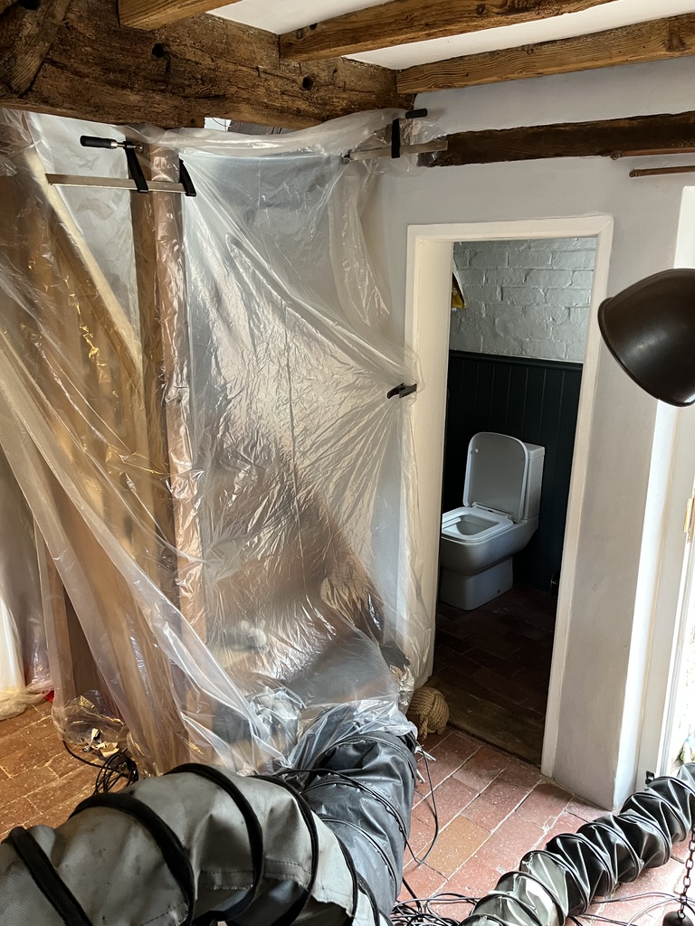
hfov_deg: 53.1
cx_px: 348
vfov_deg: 67.3
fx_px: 696
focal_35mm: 26
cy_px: 463
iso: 320
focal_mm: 5.1
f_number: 1.6
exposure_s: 1/60
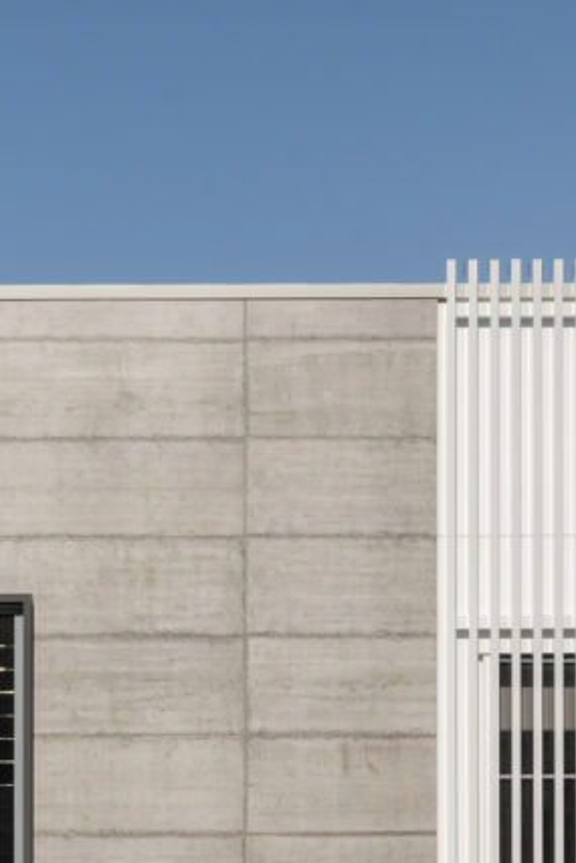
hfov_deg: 12.1
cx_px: 178
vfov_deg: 17.4
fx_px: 2710
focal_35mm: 113
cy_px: 1000
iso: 100
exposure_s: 1/250
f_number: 11
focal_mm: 42
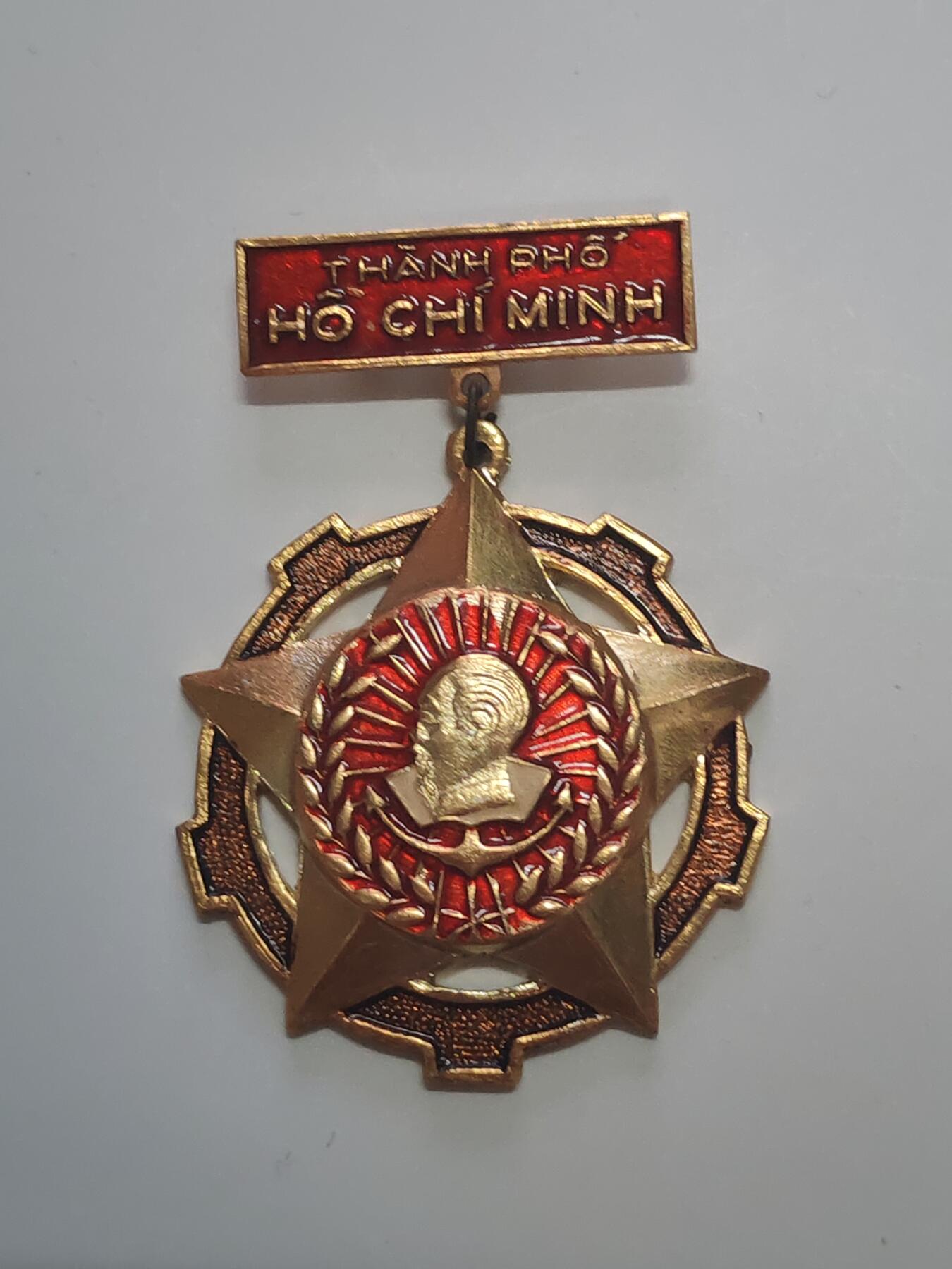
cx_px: 476
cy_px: 634
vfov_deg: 28.6
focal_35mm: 68
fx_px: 2493
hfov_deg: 21.6
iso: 320
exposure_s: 1/33
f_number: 1.95
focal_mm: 5.52
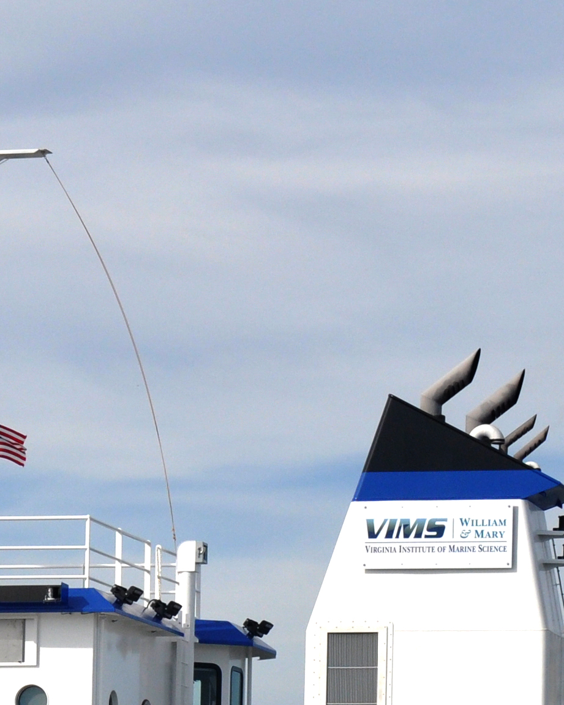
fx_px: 4590
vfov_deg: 8.7
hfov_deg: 7.0
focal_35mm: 220
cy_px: 656
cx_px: 342
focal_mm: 42
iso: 400
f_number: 8
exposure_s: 1/2000
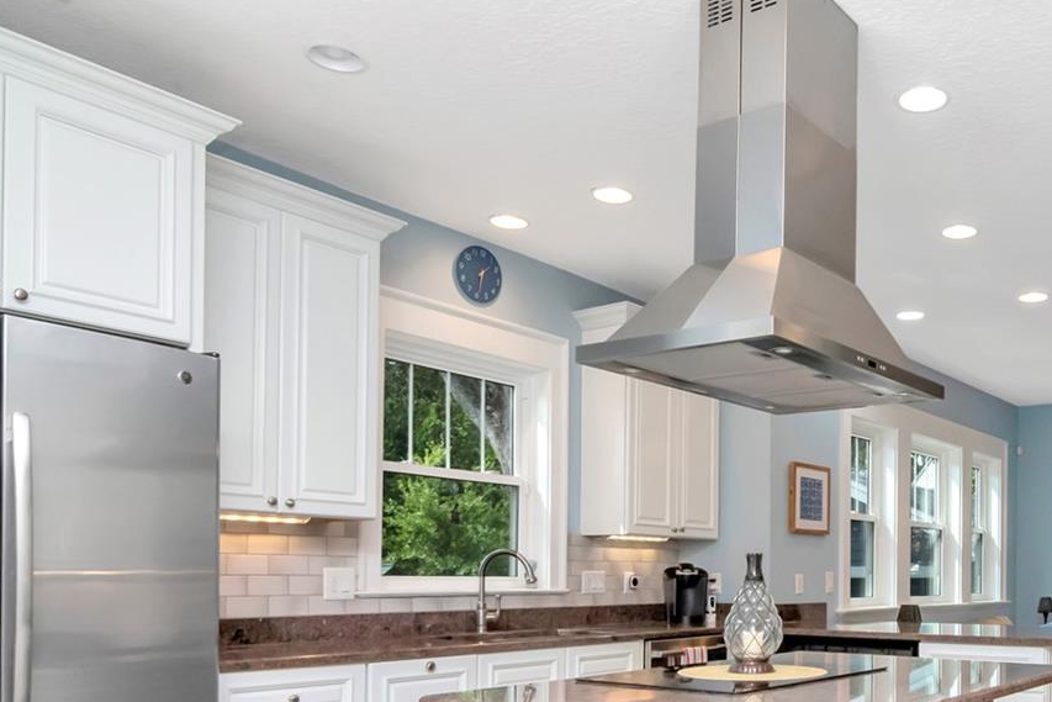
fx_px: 904
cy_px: 591
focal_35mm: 31
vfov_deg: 40.2
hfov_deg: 56.7
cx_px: 814
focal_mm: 11
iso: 1000
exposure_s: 1/200
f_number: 9
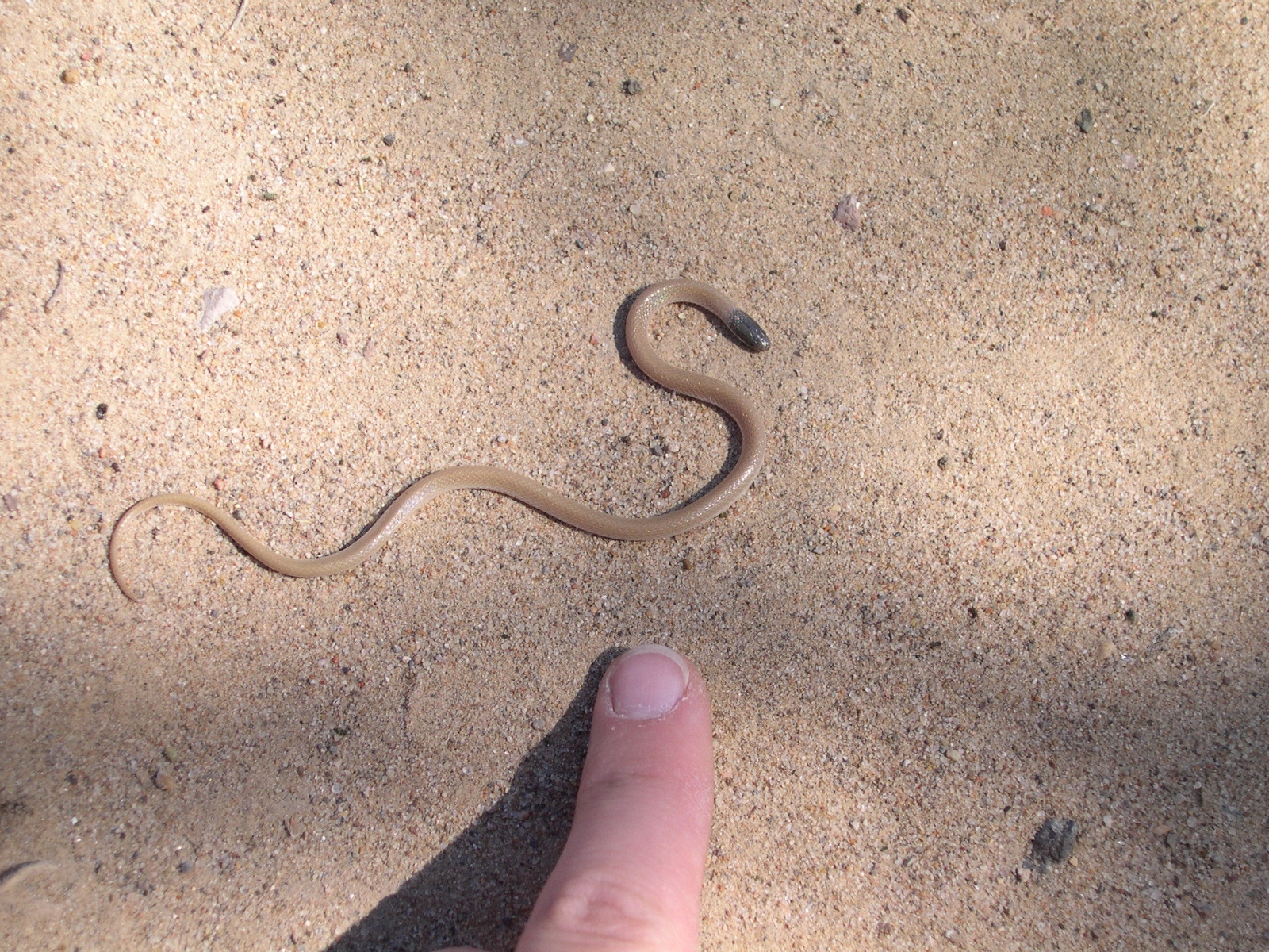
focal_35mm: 72
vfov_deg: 20.4
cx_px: 634
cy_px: 476
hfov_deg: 27.0
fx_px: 2639
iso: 100
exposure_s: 1/433
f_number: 3.8
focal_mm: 15.3
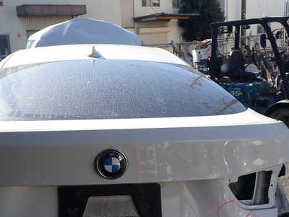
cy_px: 138
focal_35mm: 44
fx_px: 367
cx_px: 101
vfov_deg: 32.7
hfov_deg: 42.5
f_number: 3.2
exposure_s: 1/500
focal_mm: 5.4
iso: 100
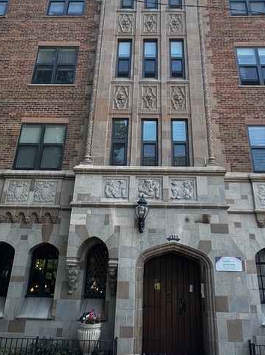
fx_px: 327
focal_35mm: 32
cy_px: 110
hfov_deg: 44.1
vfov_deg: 55.3
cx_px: 144
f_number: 2.2
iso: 40
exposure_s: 1/181
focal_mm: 2.22
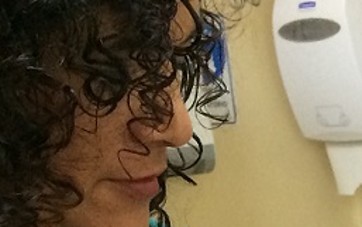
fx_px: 1540
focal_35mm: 156
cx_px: 582
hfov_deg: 12.6
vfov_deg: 7.8
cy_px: 567
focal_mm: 4.15
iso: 250
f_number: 2.2
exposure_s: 1/33
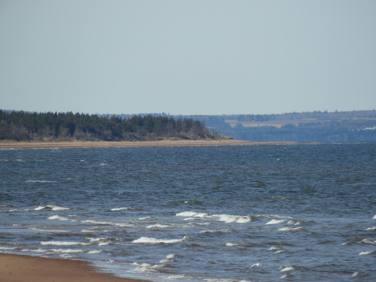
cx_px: 188
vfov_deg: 1.7
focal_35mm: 900
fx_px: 9776
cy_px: 141
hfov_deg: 2.2
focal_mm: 161.2
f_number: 5.6
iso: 100
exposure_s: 1/640
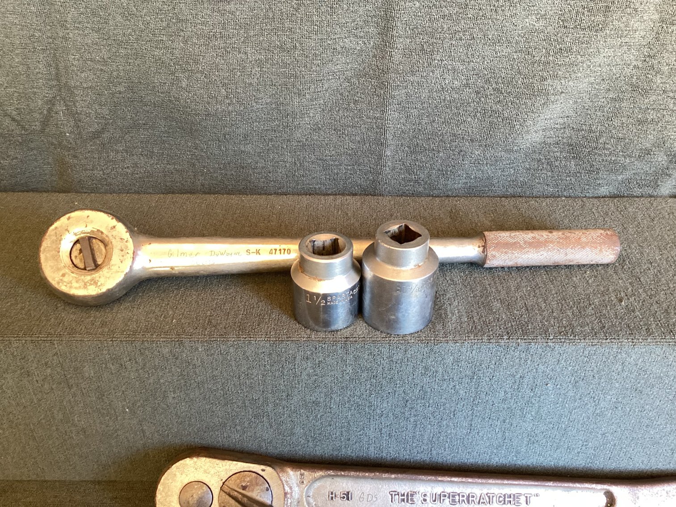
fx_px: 605
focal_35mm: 31
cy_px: 254
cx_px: 338
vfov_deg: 45.4
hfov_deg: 58.3
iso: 200
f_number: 2.4
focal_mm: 3.3
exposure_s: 1/60
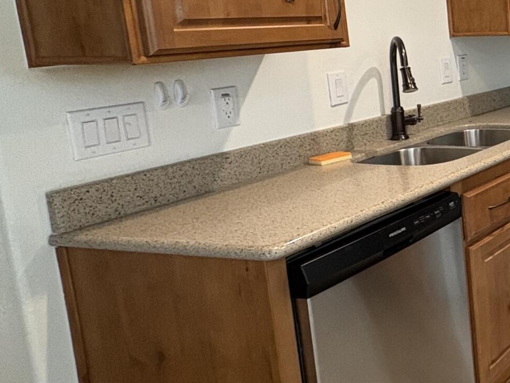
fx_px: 634
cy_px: 107
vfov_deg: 33.1
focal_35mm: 43
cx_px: 721
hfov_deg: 30.3
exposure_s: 1/60
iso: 250
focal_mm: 2.22
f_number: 2.2
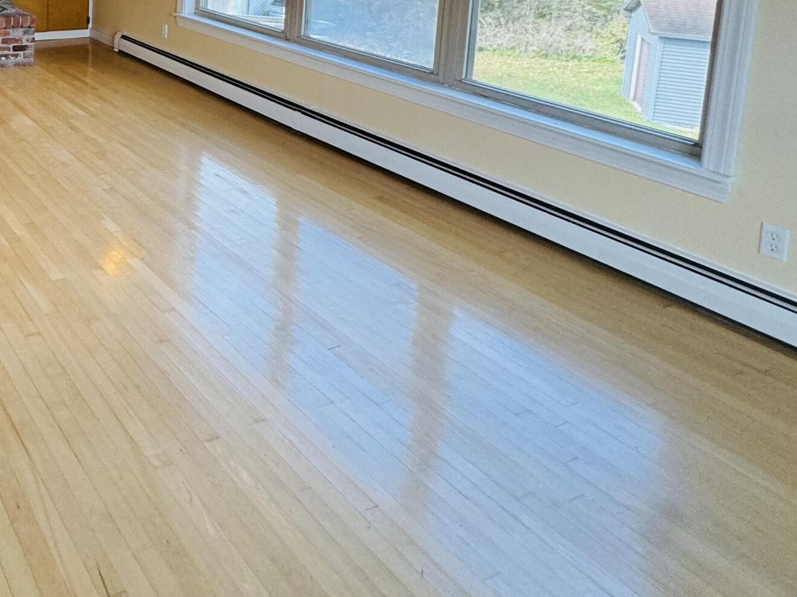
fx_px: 737
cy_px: -16
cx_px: 35
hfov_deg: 48.7
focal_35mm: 32
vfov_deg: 38.5
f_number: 2.2
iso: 125
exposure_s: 1/120
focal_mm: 2.22
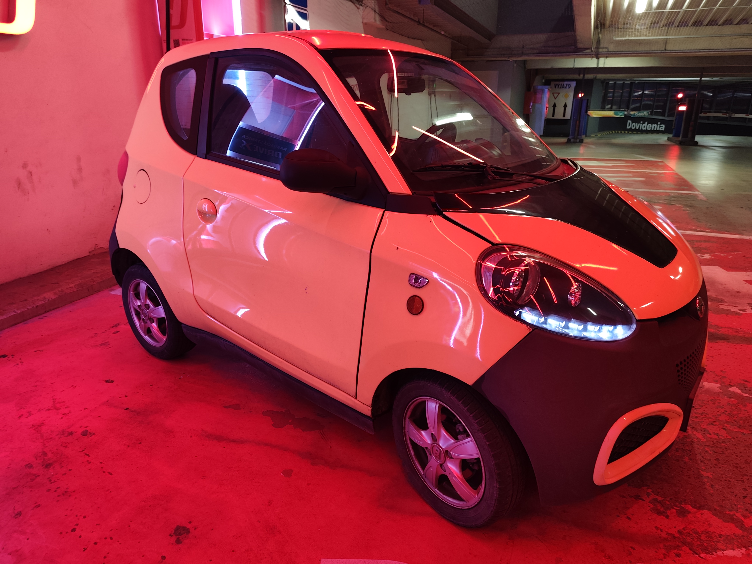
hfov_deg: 73.9
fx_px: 500
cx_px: 376
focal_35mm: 23
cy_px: 282
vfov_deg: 58.9
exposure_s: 1/33.3
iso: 800
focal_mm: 6.19
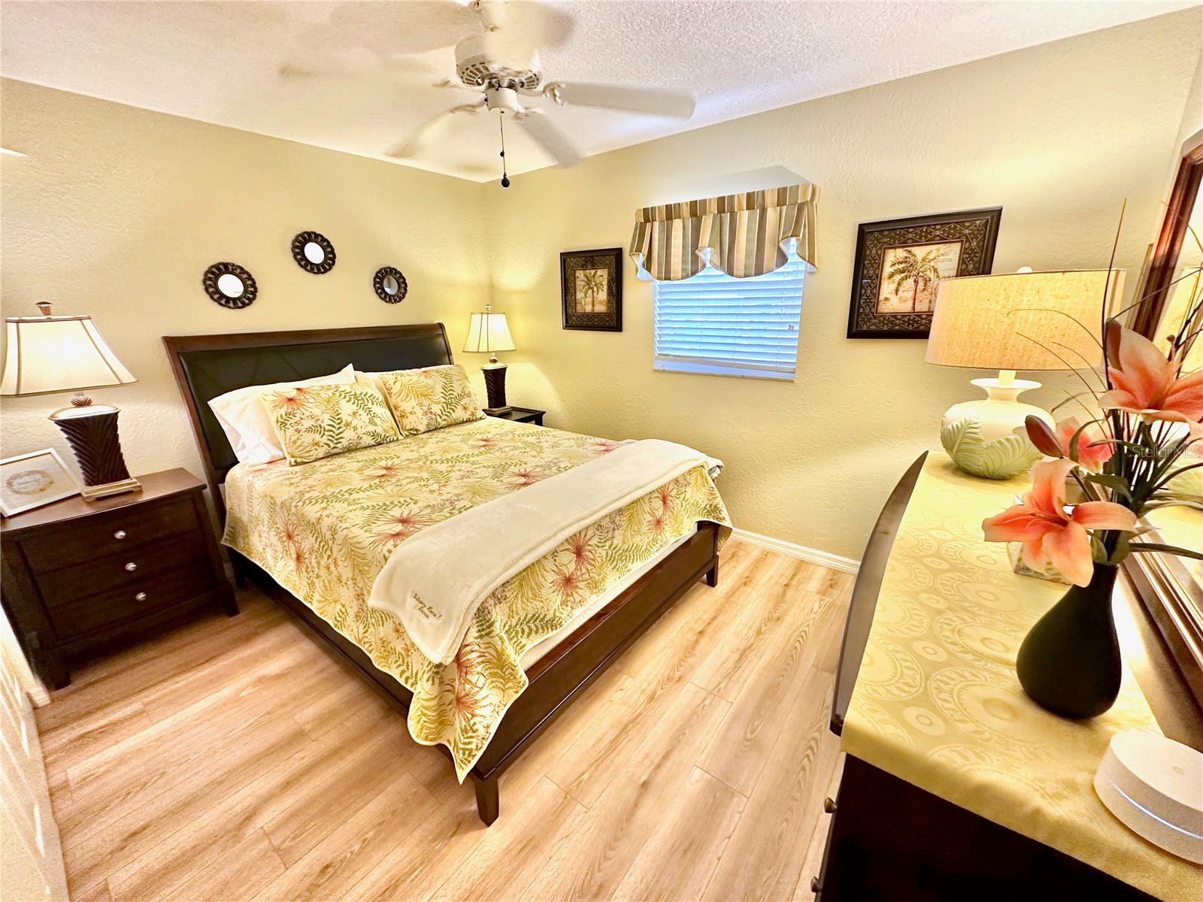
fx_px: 487
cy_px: 451
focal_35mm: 14
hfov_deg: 102.1
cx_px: 602
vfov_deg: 85.7
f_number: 2.2
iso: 250
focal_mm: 2.22
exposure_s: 1/60
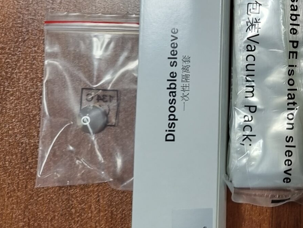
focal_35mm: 75
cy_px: 19
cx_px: 365
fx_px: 657
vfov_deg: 19.3
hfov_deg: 23.7
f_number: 1.8
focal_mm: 5.4
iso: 80
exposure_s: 1/100
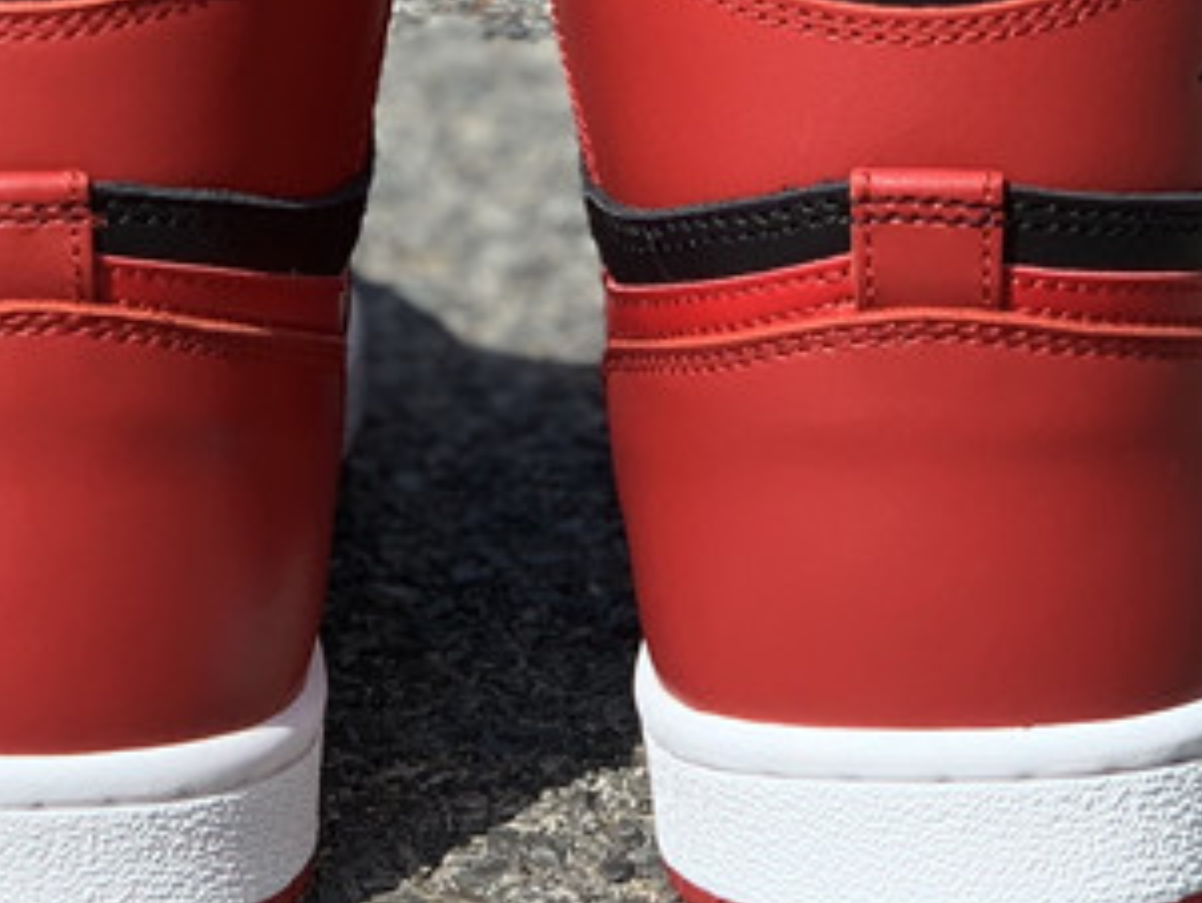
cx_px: 495
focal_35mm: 138
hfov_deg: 14.3
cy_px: 154
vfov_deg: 10.7
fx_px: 4794
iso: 16
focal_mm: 6
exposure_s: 1/826
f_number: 2.4
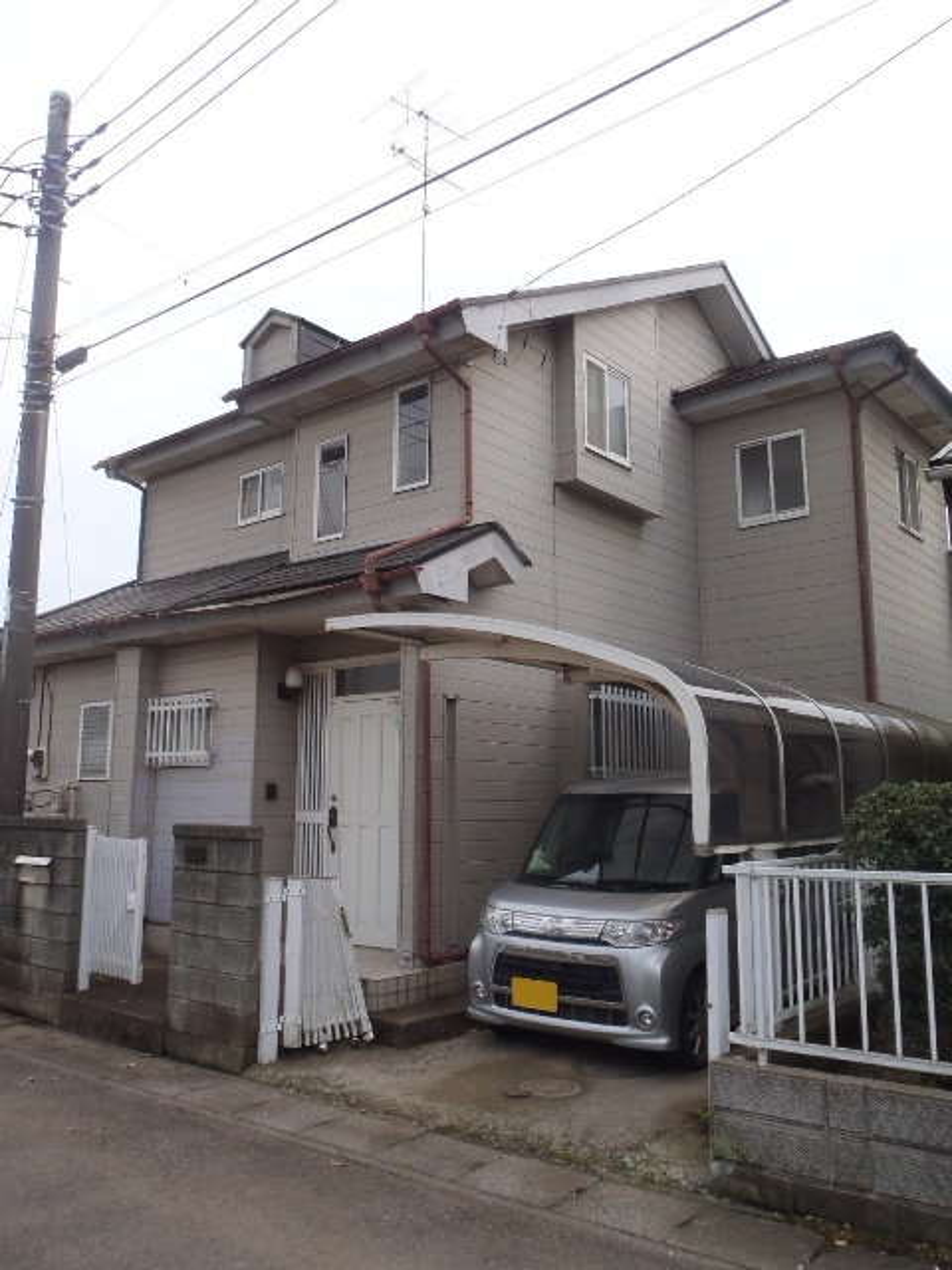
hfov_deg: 49.7
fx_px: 1027
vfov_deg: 63.4
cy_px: 635
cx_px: 476
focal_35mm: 28
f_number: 4.5
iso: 80
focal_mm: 5
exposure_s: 1/320
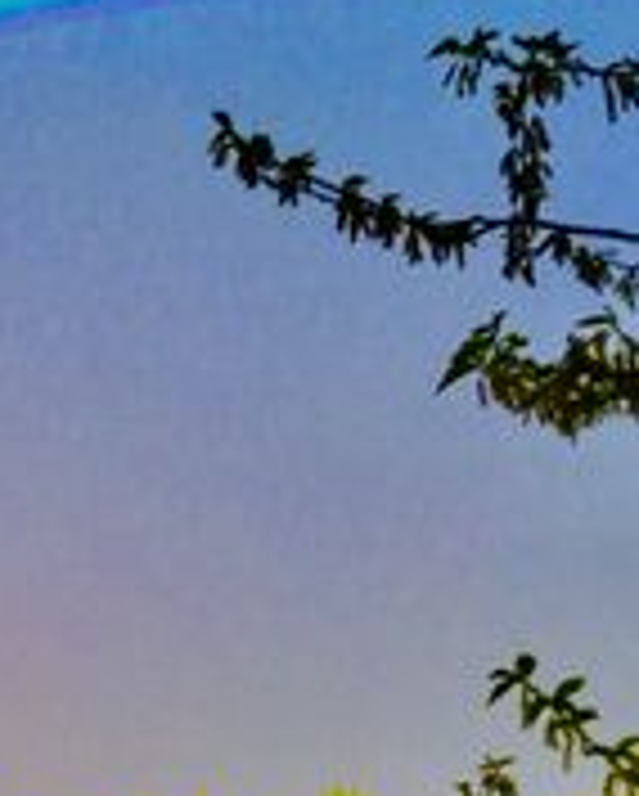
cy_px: 985
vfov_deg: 18.7
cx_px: -567
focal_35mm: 96
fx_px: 2266
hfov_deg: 14.0
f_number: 2.2
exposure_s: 1/50
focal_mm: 4.15
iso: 25
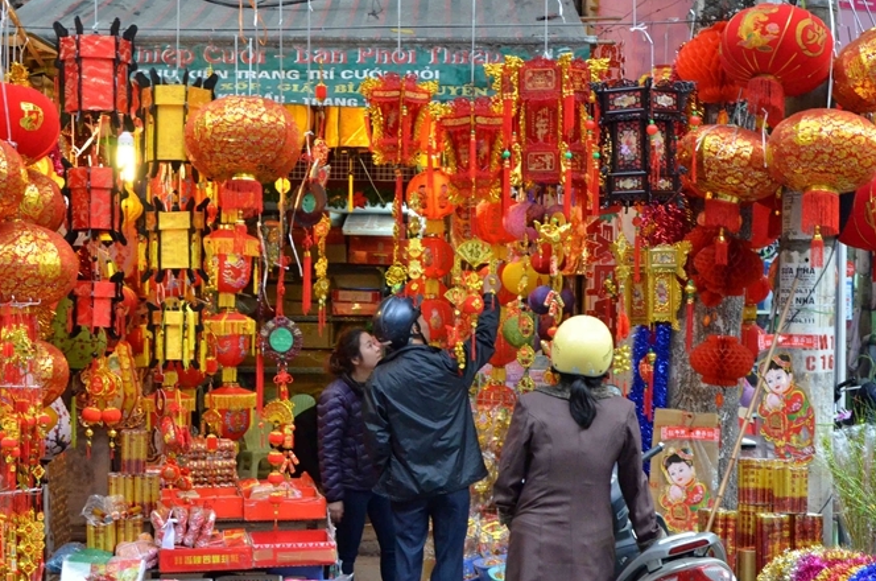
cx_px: 387
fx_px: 1481
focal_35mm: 61
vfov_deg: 22.1
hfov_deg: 32.9
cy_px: 357
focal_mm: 30
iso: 2500
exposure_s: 1/50
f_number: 10
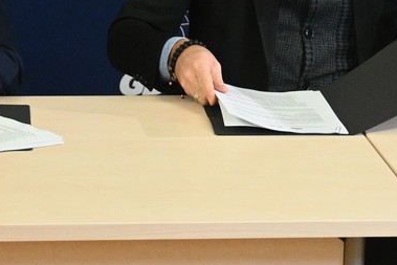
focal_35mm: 190
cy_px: -9
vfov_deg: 7.2
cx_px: 282
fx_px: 2096
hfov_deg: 10.8
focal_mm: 40
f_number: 3.5
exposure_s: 1/125
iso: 3600
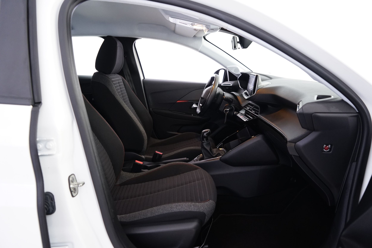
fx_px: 248
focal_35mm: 24
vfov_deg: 53.1
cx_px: 186
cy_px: 124
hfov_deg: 73.7
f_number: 4.5
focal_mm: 24
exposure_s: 1/13
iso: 1600
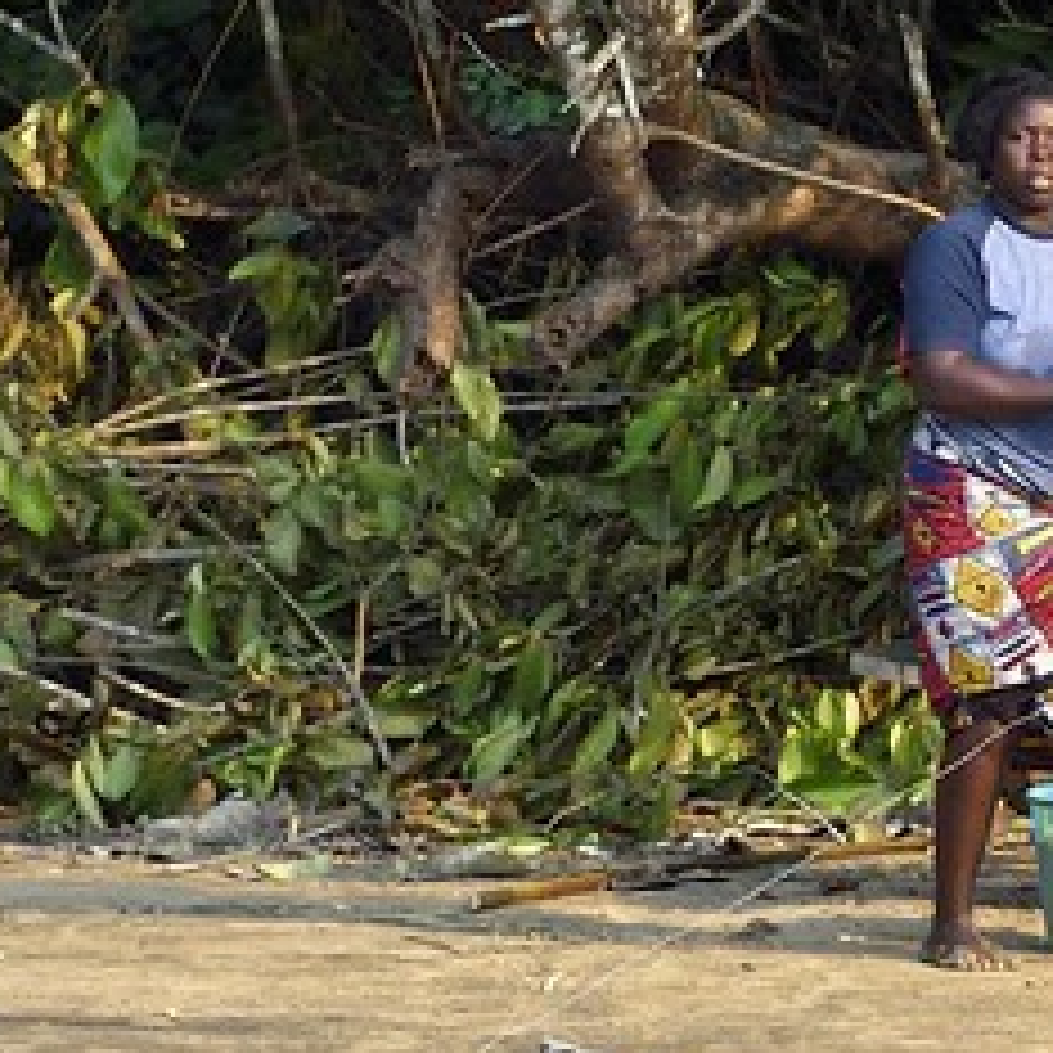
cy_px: -94
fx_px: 15005
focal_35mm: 436
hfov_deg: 3.9
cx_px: 3352
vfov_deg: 4.0
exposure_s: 1/1000
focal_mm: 75
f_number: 5
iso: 800
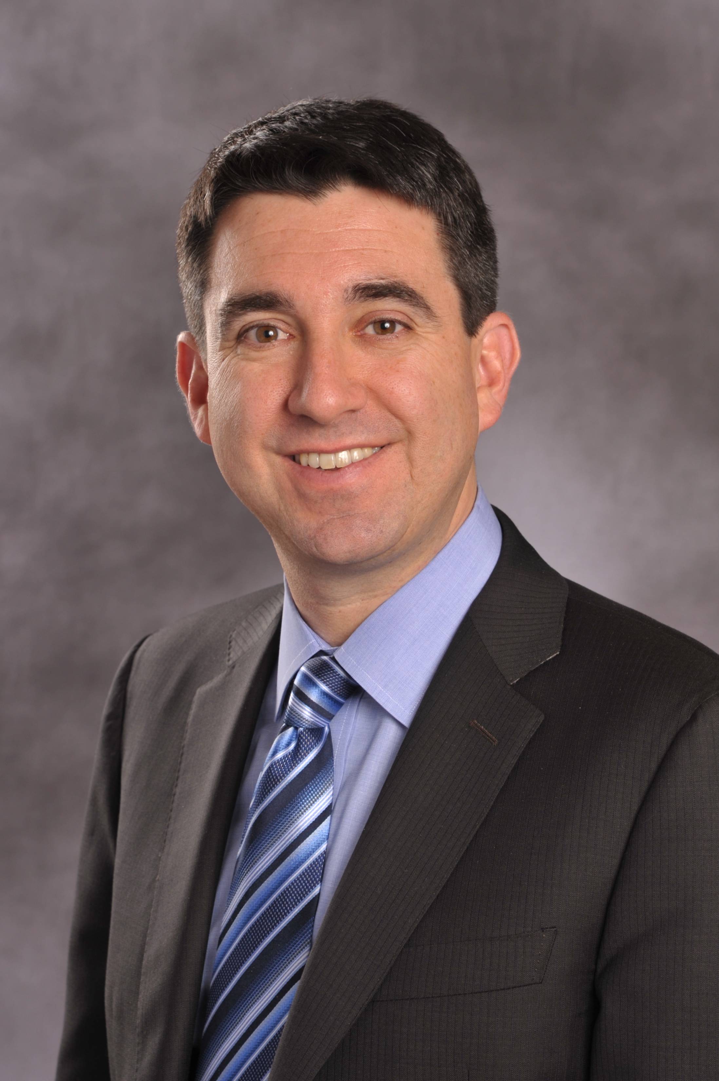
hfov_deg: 11.4
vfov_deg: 17.1
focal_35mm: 120
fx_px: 3600
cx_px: 360
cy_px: 540
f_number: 8
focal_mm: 120
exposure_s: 1/125
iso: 200
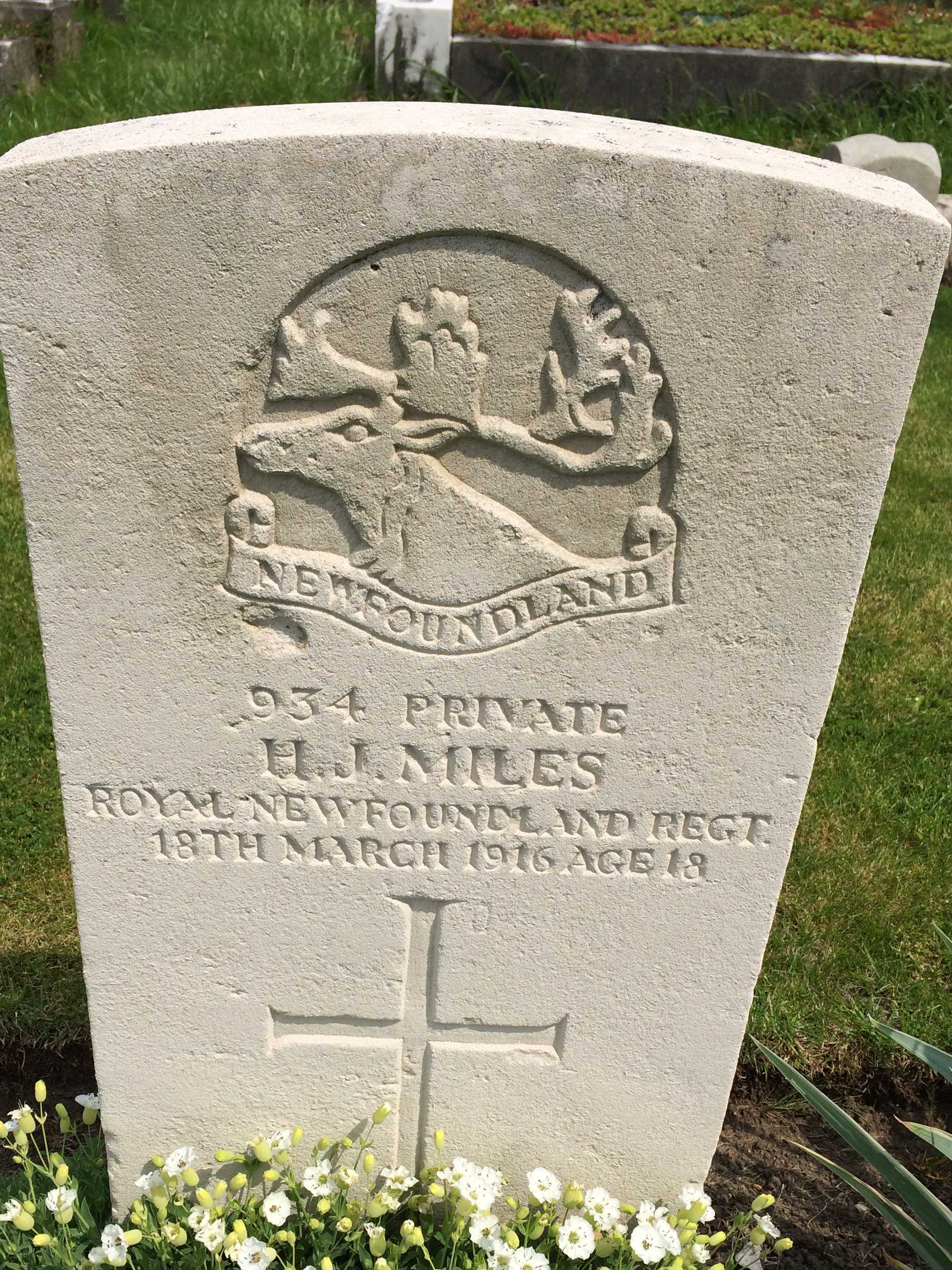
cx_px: 427
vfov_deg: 48.6
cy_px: 774
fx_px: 1393
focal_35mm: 38
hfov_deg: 37.7
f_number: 2.2
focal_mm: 4.12
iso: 40
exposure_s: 1/3425
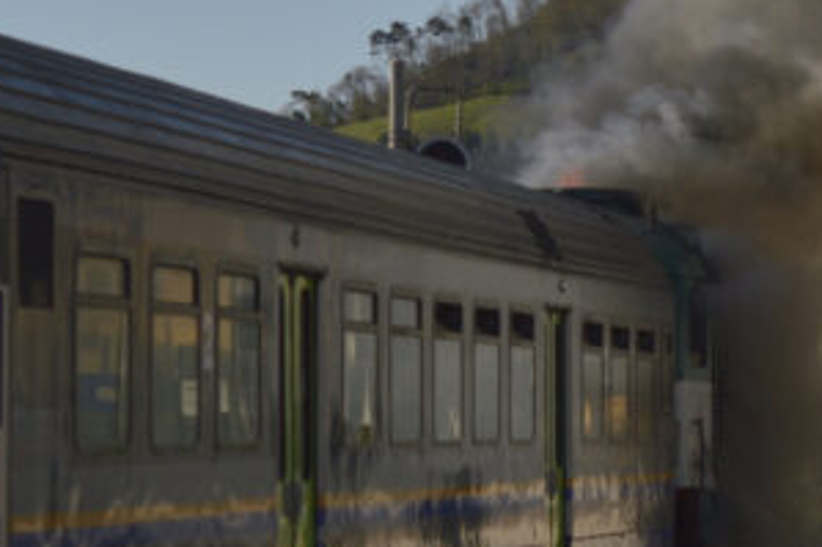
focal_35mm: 249
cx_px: 1042
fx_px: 5671
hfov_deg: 8.2
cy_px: 421
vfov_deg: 5.5
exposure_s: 1/800
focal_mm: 55
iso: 100
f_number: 5.6
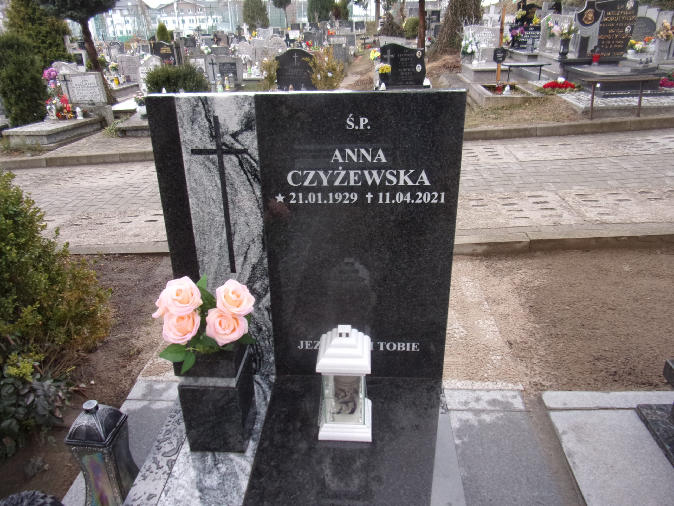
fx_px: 467
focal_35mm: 24
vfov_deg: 56.8
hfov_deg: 71.6
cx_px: 337
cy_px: 253
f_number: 3.3
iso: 80
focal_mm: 4.3
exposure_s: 1/125
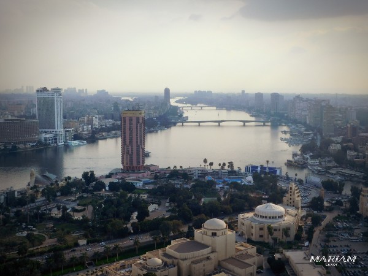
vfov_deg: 32.2
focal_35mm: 45
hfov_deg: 42.1
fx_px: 478
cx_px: 184
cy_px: 138
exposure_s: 1/640
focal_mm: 8
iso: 125
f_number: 3.7
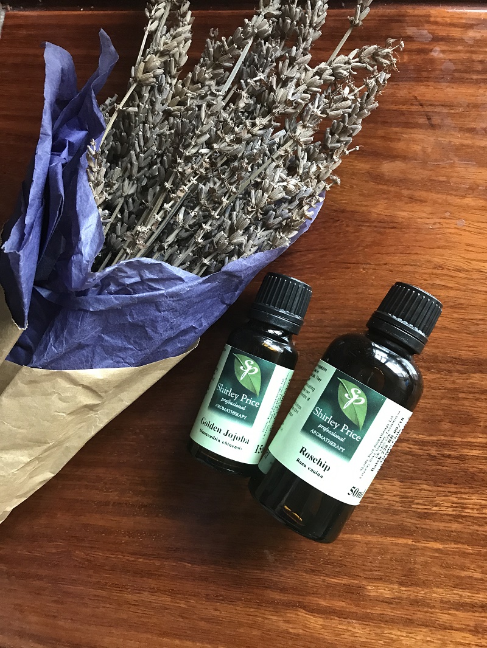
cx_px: 244
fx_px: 525
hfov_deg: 49.8
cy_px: 324
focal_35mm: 28
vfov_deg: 63.4
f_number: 1.8
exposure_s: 1/15
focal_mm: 3.99
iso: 64
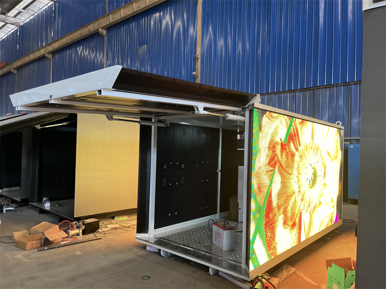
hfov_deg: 67.3
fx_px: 290
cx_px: 193
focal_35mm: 26
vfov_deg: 53.1
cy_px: 144
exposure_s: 1/120
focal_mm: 5.1
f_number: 1.6
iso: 125
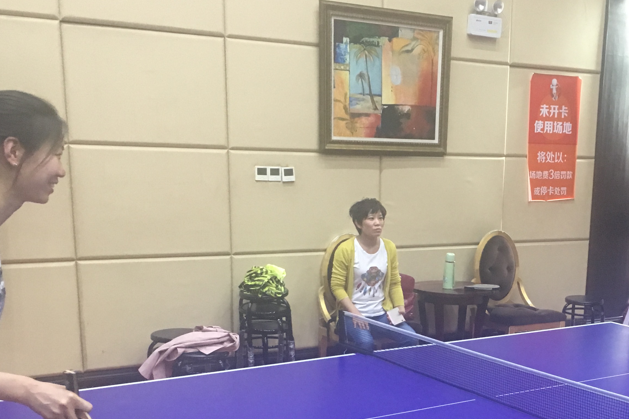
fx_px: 926
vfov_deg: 24.8
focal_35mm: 53
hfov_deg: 36.9
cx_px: 450
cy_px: 374
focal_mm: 4.15
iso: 200
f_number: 2.2
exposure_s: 1/17
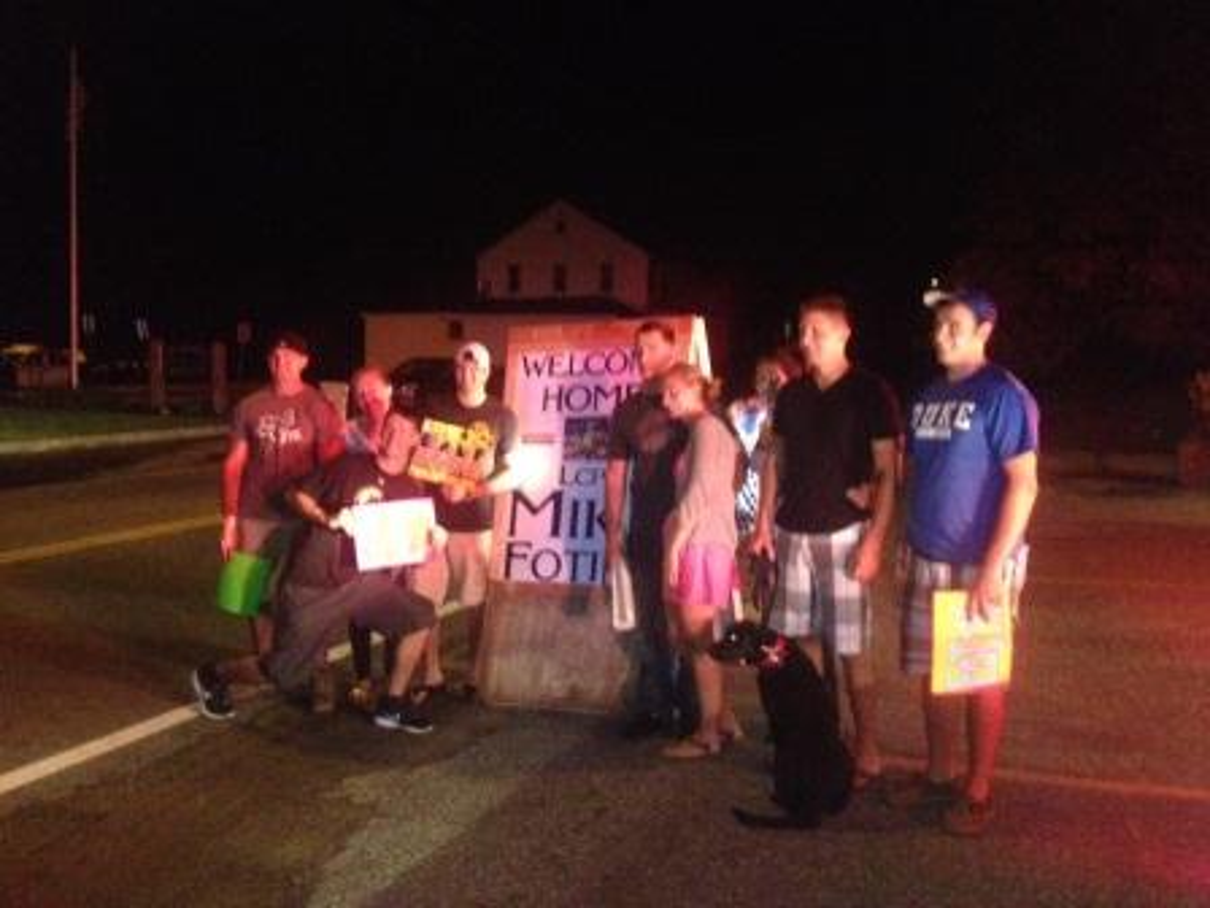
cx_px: 605
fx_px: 1223
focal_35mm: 35
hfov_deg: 52.6
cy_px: 454
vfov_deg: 40.7
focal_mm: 4.28
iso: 800
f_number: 2.4
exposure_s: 1/16
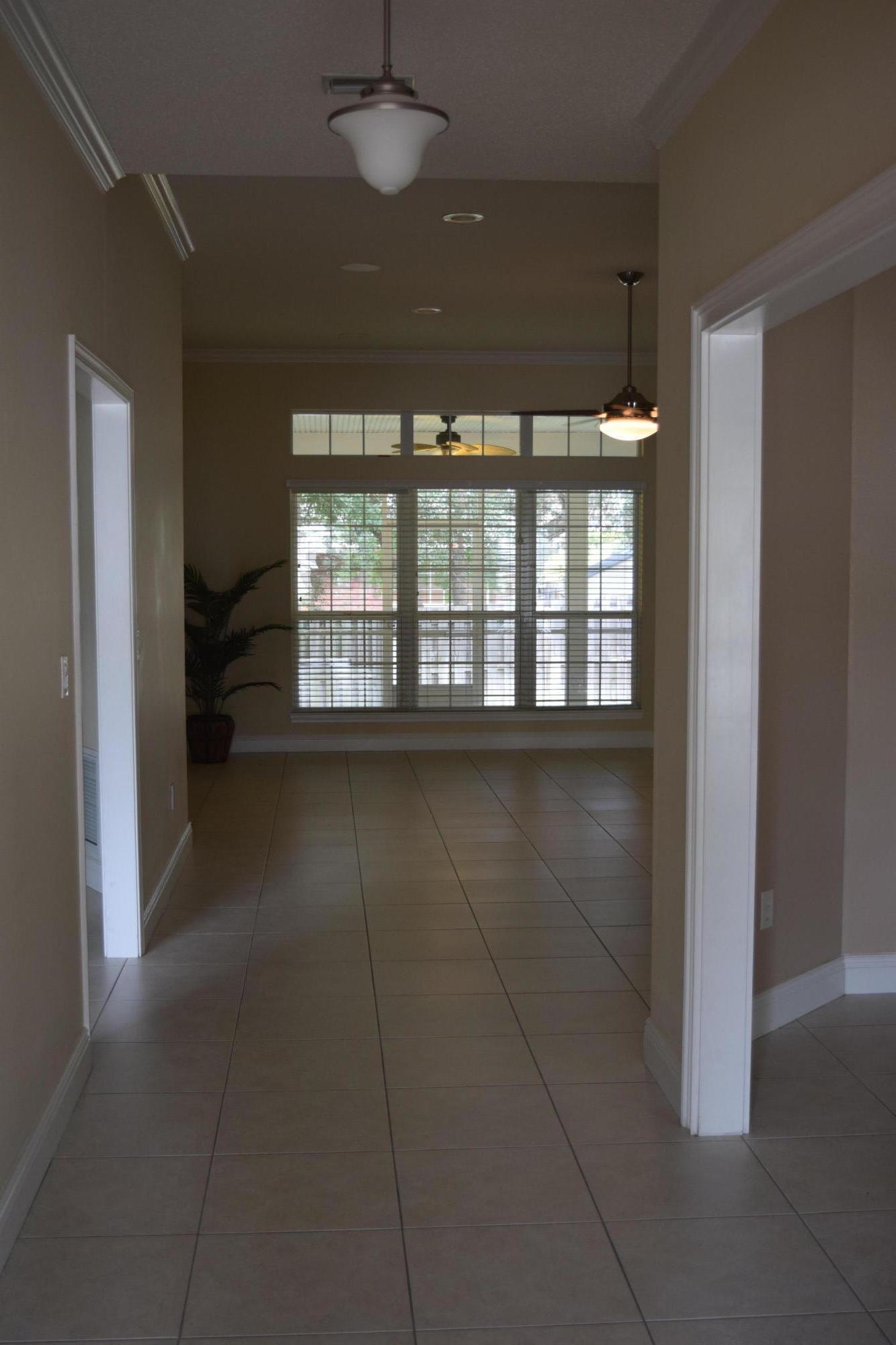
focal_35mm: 40
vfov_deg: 47.9
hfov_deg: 33.0
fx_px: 1512
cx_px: 448
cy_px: 672
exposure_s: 1/60
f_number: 4
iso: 500
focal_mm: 27
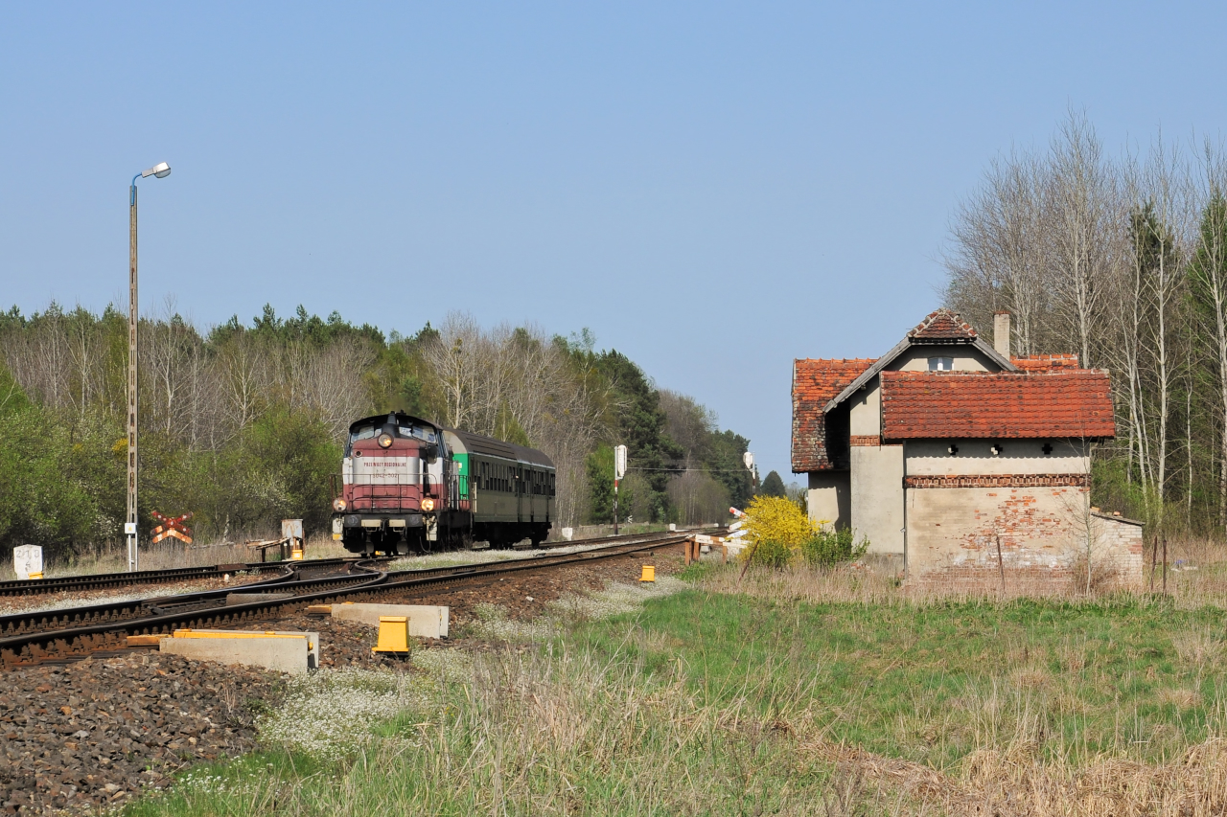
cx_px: 614
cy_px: 408
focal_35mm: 112
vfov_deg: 12.2
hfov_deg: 18.2
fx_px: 3834
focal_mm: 75
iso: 200
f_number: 13
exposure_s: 1/320
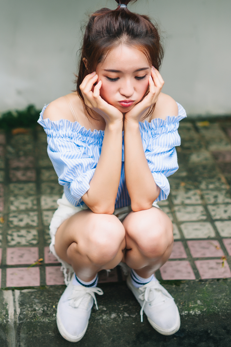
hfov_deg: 17.0
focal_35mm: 80
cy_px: 84
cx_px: 87
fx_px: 771
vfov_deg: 25.1
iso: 200
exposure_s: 1/400
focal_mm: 50
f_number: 2
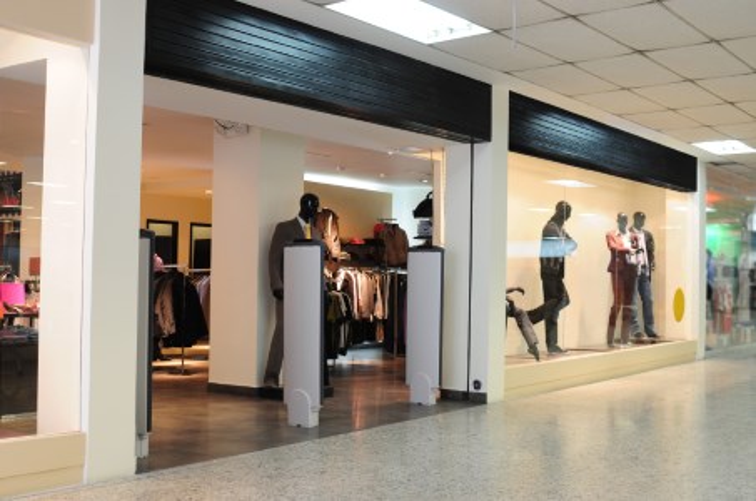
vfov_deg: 31.8
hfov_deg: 46.5
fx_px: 880
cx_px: 378
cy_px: 250
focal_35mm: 42
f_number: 5.6
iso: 200
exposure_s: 1/15
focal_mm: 28
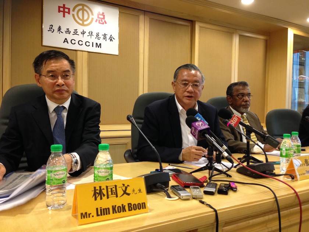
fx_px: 295
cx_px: 154
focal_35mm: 33
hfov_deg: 55.4
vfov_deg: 42.9
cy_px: 116
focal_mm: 4.12
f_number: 2.4
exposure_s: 1/20
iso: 125
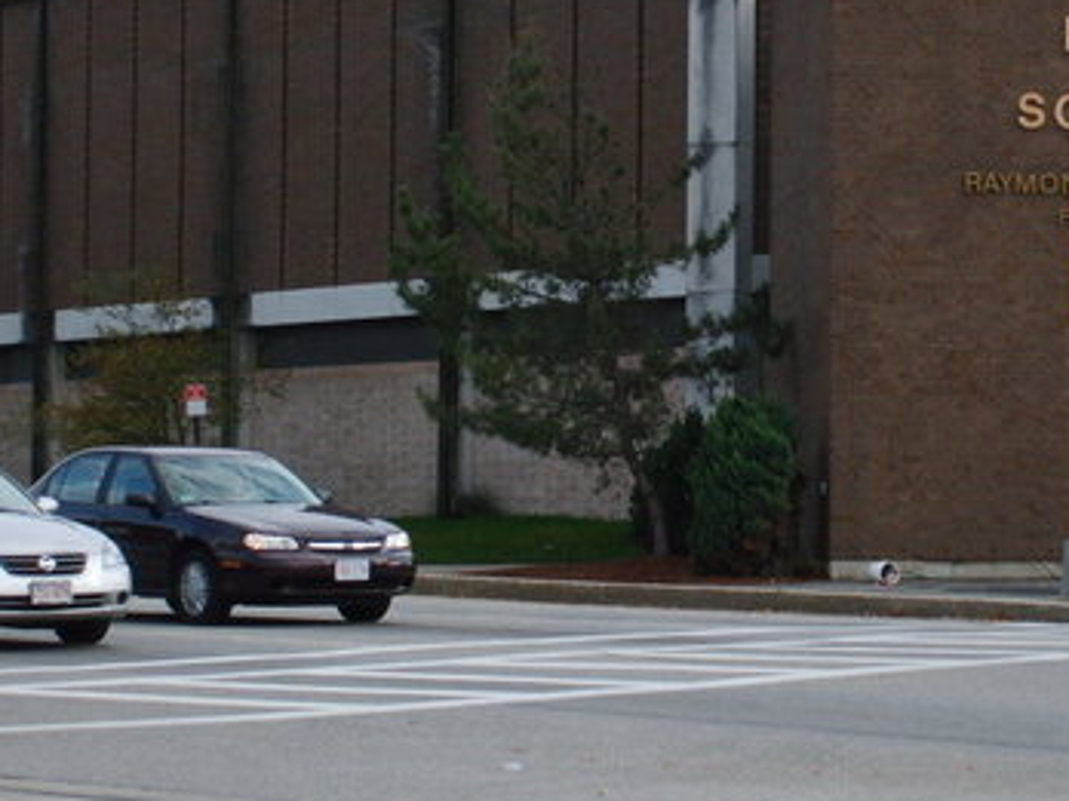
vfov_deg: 10.0
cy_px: 304
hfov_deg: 13.2
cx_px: 707
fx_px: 4601
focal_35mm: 149
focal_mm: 13.7
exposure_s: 1/350
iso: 50
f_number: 4.2
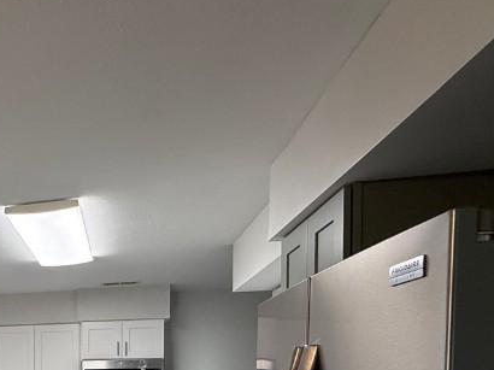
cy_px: 388
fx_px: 499
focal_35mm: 35
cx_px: -17
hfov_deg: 43.7
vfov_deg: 35.8
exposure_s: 1/120
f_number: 2.2
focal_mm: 2.22
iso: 125
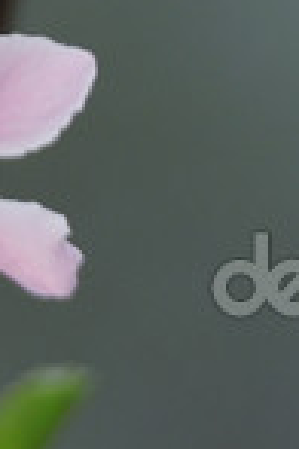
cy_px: -936
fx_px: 14774
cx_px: -600
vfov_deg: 1.7
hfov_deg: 1.2
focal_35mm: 1186
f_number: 4.5
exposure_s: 1/320
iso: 400
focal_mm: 170
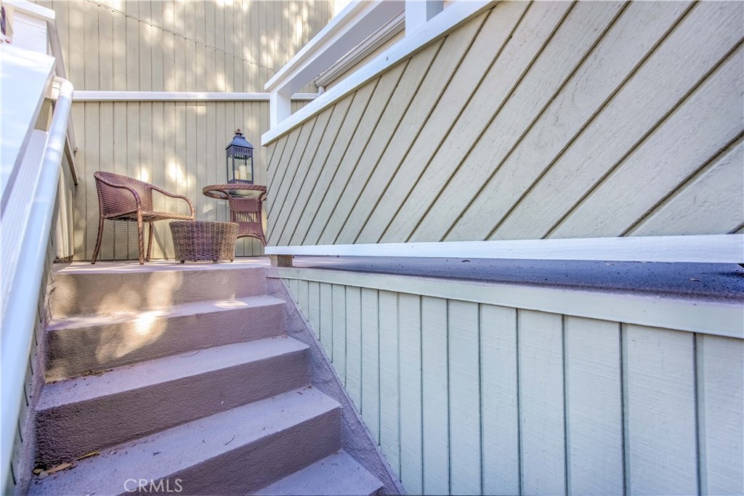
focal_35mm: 16
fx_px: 331
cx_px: 372
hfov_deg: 96.7
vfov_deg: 73.8
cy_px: 248
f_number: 6.3
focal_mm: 16
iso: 250
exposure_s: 1/200
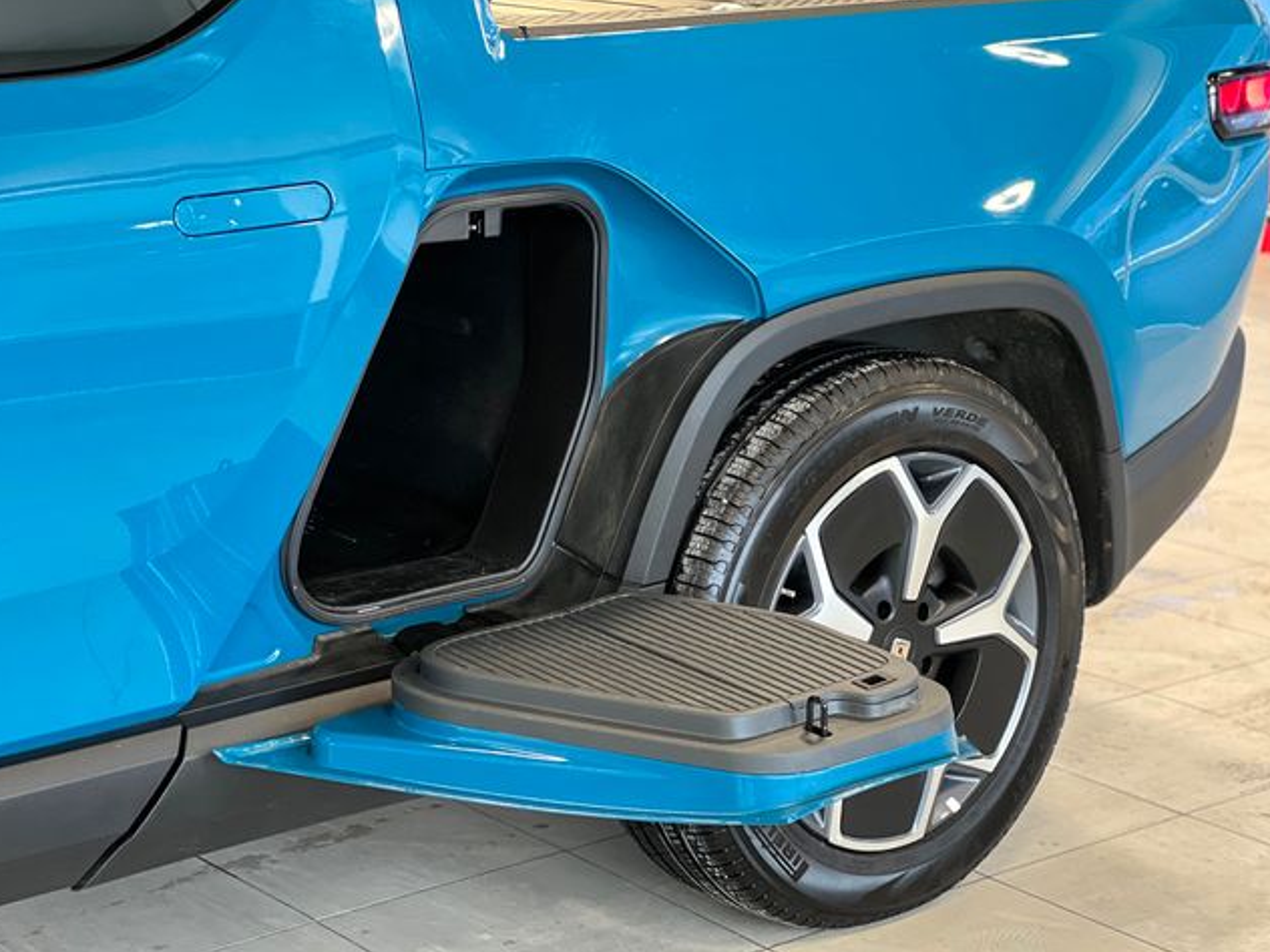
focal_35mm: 78
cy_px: 474
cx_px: 629
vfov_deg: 18.9
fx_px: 2862
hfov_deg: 25.0
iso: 320
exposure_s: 1/40
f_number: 2.8
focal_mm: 9
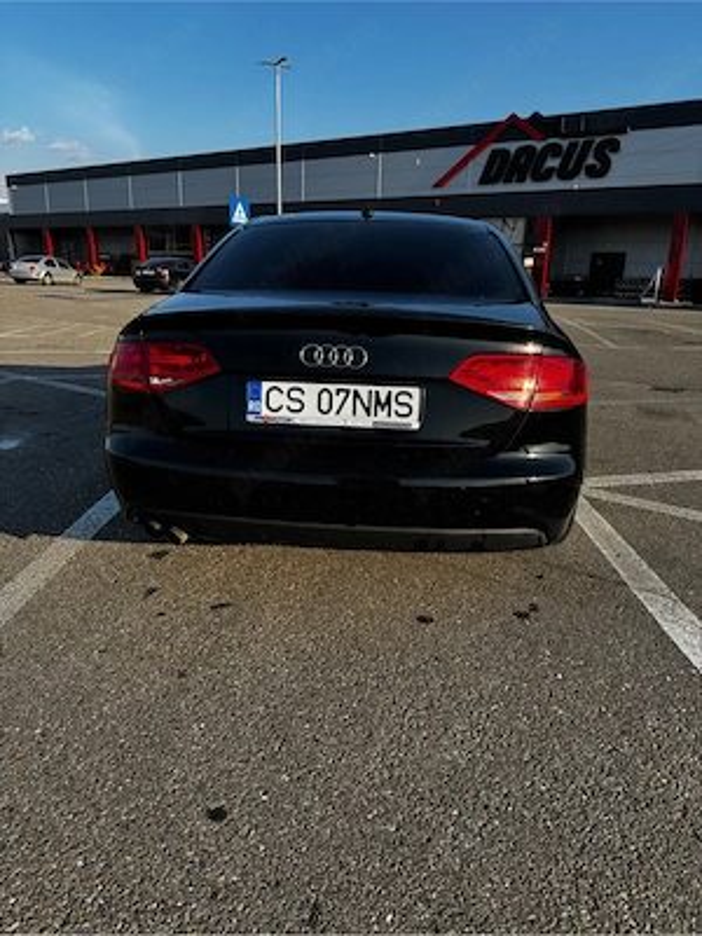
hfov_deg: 56.8
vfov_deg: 71.6
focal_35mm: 24
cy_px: 468
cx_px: 351
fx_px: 649
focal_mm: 6.76
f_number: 1.78
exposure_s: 1/1524
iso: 80
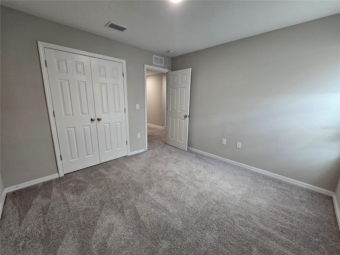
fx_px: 128
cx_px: 170
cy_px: 128
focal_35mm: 13
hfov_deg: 106.2
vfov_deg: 89.9
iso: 200
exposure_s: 1/60
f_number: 2.2
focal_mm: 2.2
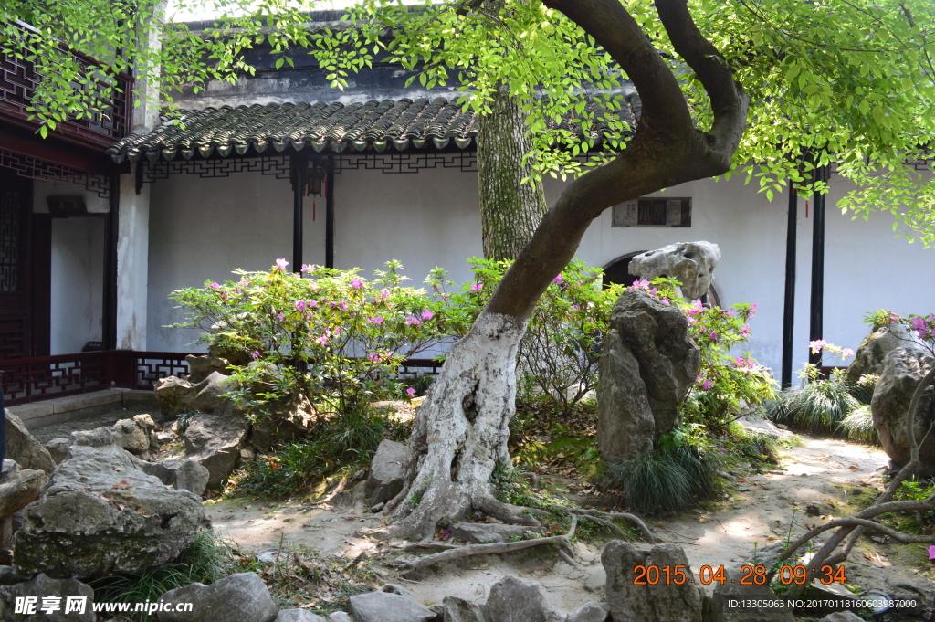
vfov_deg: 47.9
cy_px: 311
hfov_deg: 67.4
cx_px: 468
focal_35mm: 27
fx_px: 701
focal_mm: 18
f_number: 7.1
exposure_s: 1/40
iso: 400
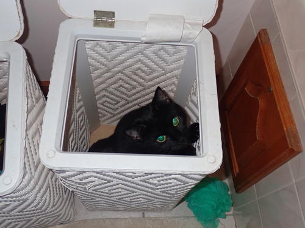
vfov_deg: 40.7
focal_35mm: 35
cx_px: 152
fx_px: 308
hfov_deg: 52.6
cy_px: 114
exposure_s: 1/30
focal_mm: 6.4
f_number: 7.1
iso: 320
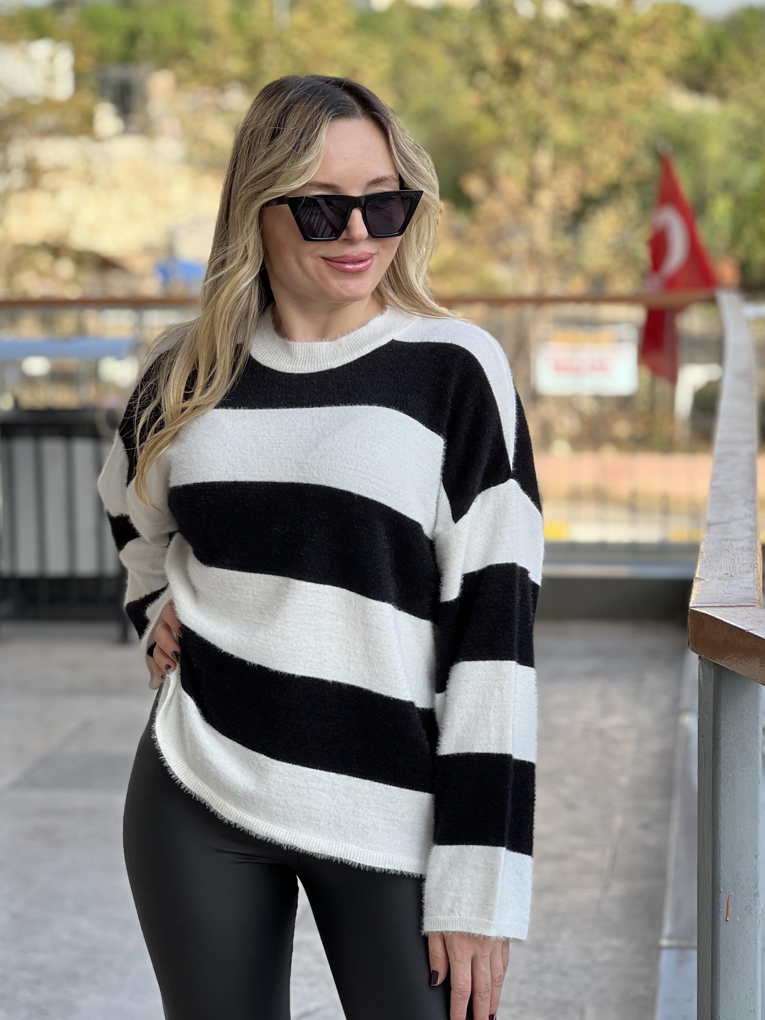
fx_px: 2681
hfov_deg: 16.2
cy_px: 520
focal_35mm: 91
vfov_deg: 21.5
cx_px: 349
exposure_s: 1/121
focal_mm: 9
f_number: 2.8
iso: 20
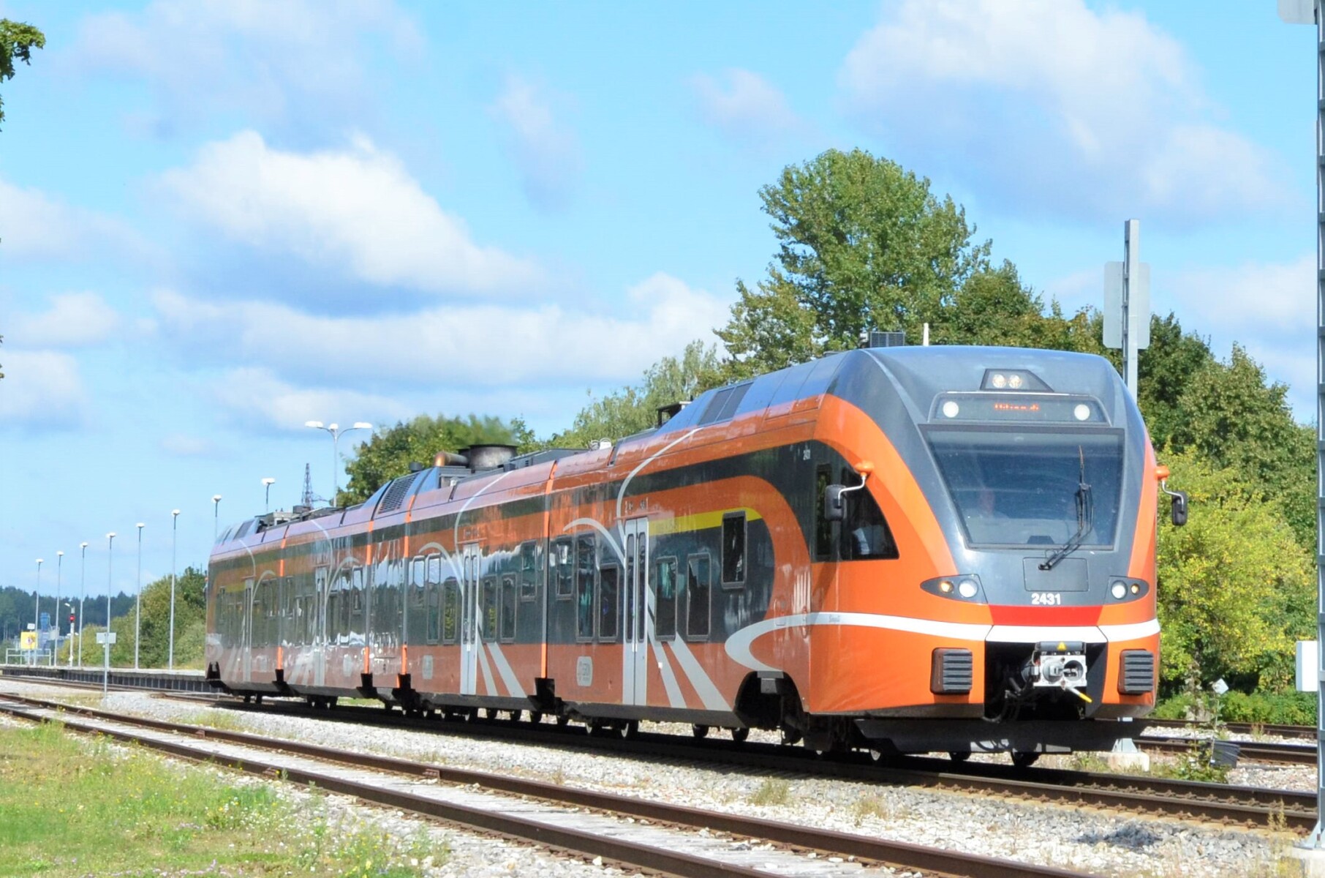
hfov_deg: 37.9
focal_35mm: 52
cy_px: 439
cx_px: 662
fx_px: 1928
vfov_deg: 25.6
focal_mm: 35
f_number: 10
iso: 800
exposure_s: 1/1000
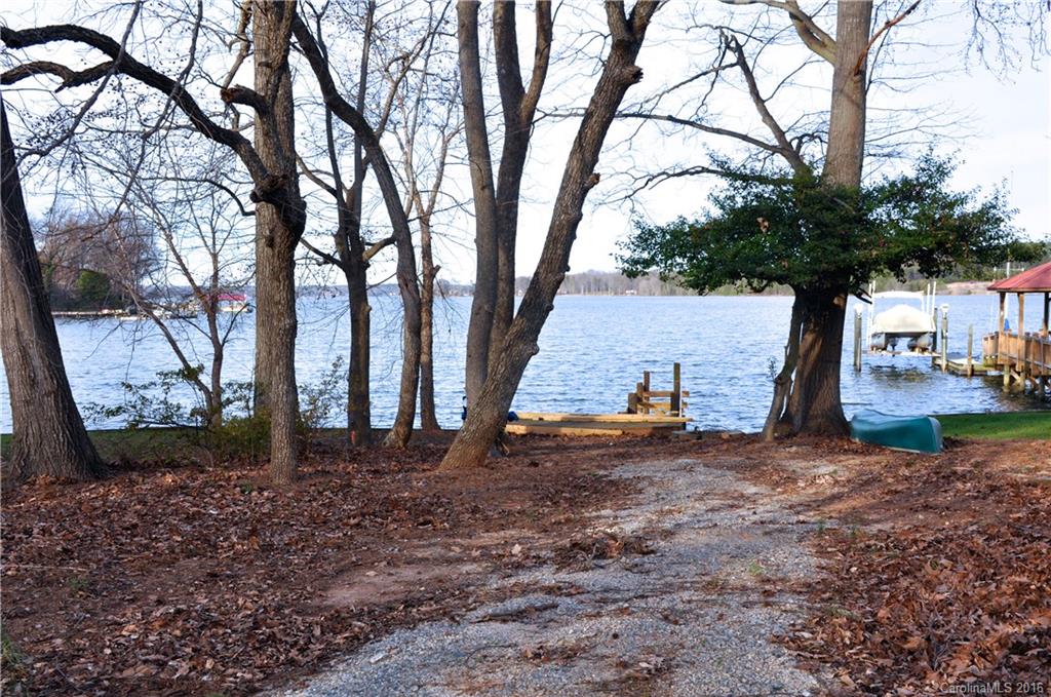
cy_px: 348
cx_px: 526
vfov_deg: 34.1
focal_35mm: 39
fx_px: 1137
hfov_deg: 49.6
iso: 200
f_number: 10
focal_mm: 26
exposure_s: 1/100
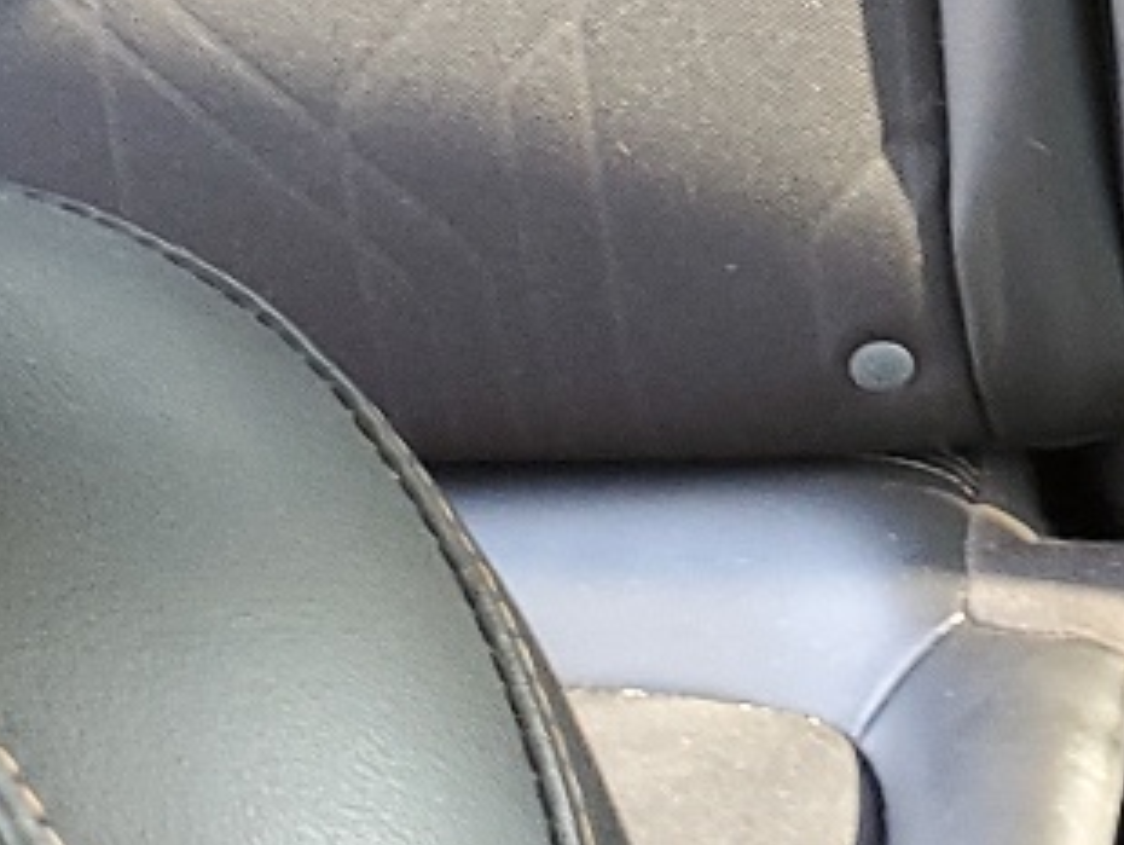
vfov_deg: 10.1
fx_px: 4354
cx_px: 1726
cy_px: -939
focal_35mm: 134
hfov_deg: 13.8
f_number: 1.5
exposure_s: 1/60.2
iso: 106
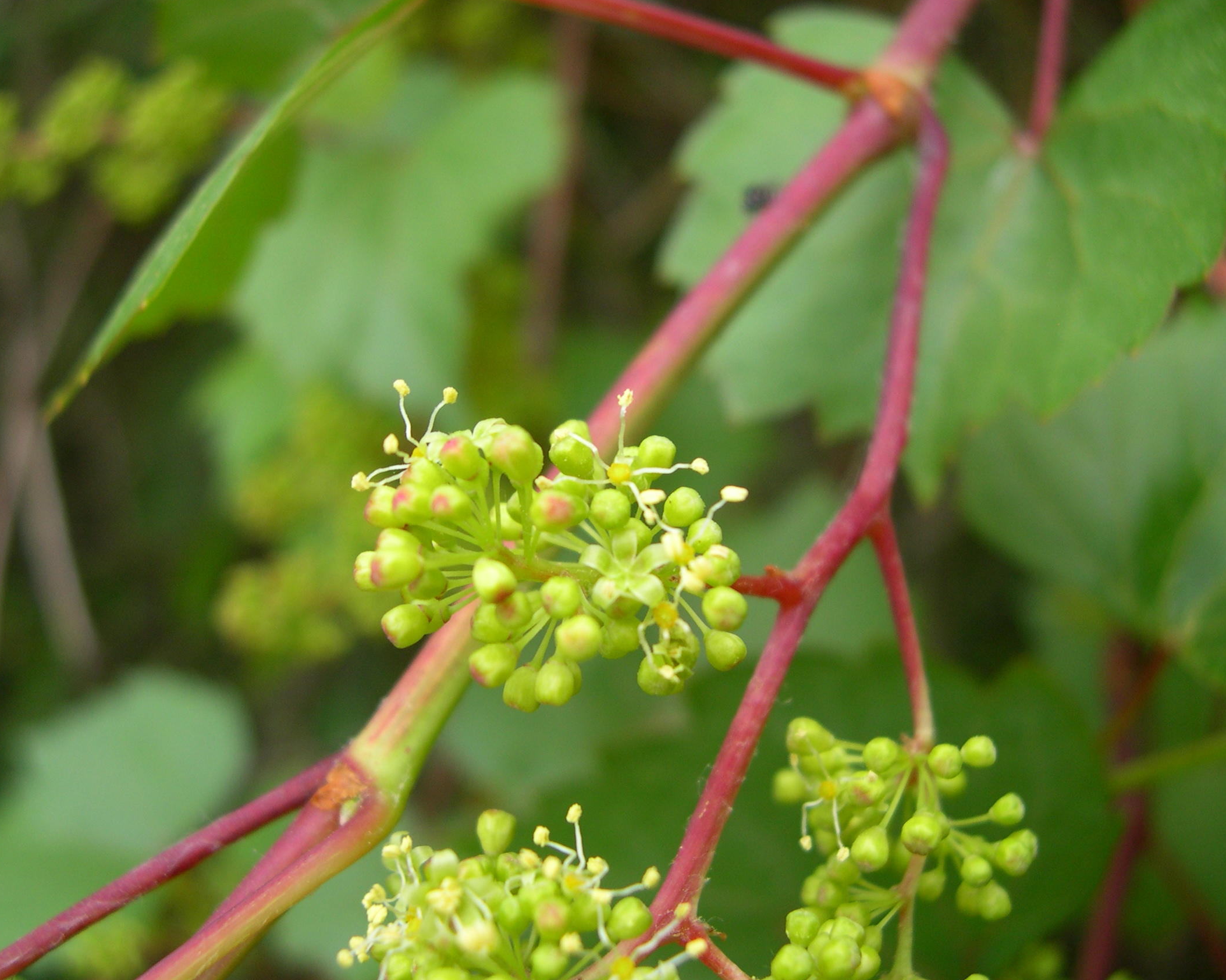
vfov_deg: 37.3
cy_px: 487
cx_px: 581
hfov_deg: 45.8
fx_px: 1451
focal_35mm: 40
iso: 100
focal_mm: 8
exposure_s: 1/118
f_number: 2.8
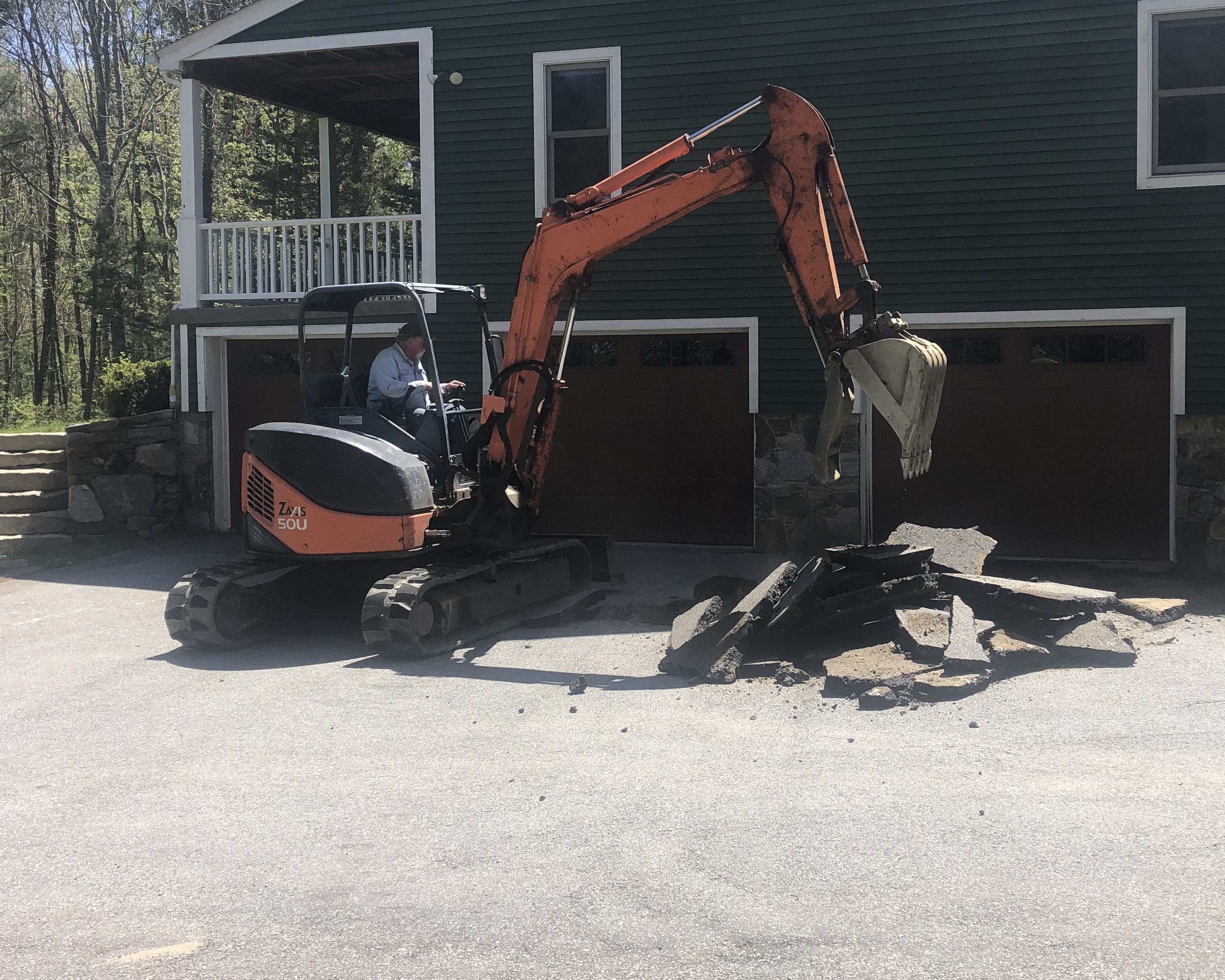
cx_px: 695
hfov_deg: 44.7
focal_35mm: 41
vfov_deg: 36.4
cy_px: 437
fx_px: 1486
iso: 20
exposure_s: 1/1043
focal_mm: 3.99
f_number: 1.8
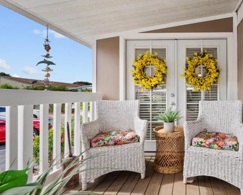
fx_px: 137
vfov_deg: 70.9
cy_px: 96
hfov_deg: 76.4
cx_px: 186
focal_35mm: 19
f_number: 9
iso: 250
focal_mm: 13
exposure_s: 1/80
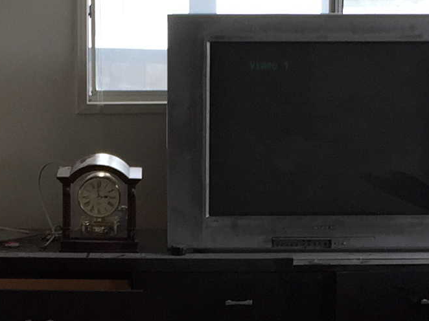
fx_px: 1772
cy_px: 320
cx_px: 198
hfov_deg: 13.8
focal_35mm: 143
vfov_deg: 10.3
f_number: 2.2
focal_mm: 4.15
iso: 40
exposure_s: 1/60
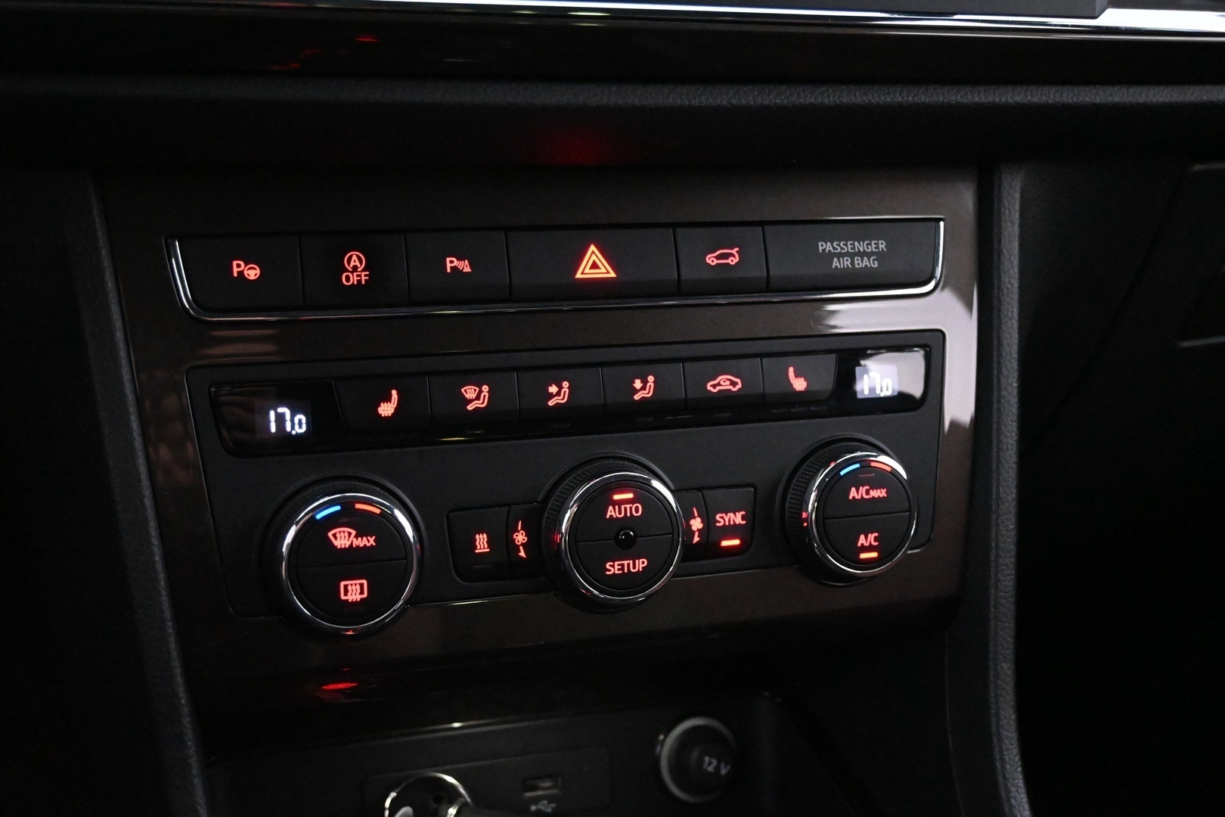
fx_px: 1429
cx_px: 612
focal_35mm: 42
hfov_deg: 46.4
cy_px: 408
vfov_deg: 31.9
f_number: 4.5
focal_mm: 28
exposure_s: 1/50
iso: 11400
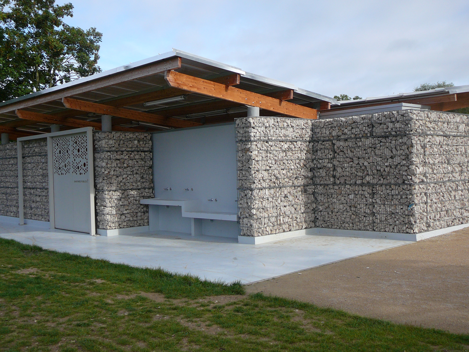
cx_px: 234
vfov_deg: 35.1
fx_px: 555
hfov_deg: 45.8
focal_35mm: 41
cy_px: 176
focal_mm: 6.1
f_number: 3.1
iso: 80
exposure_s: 1/800
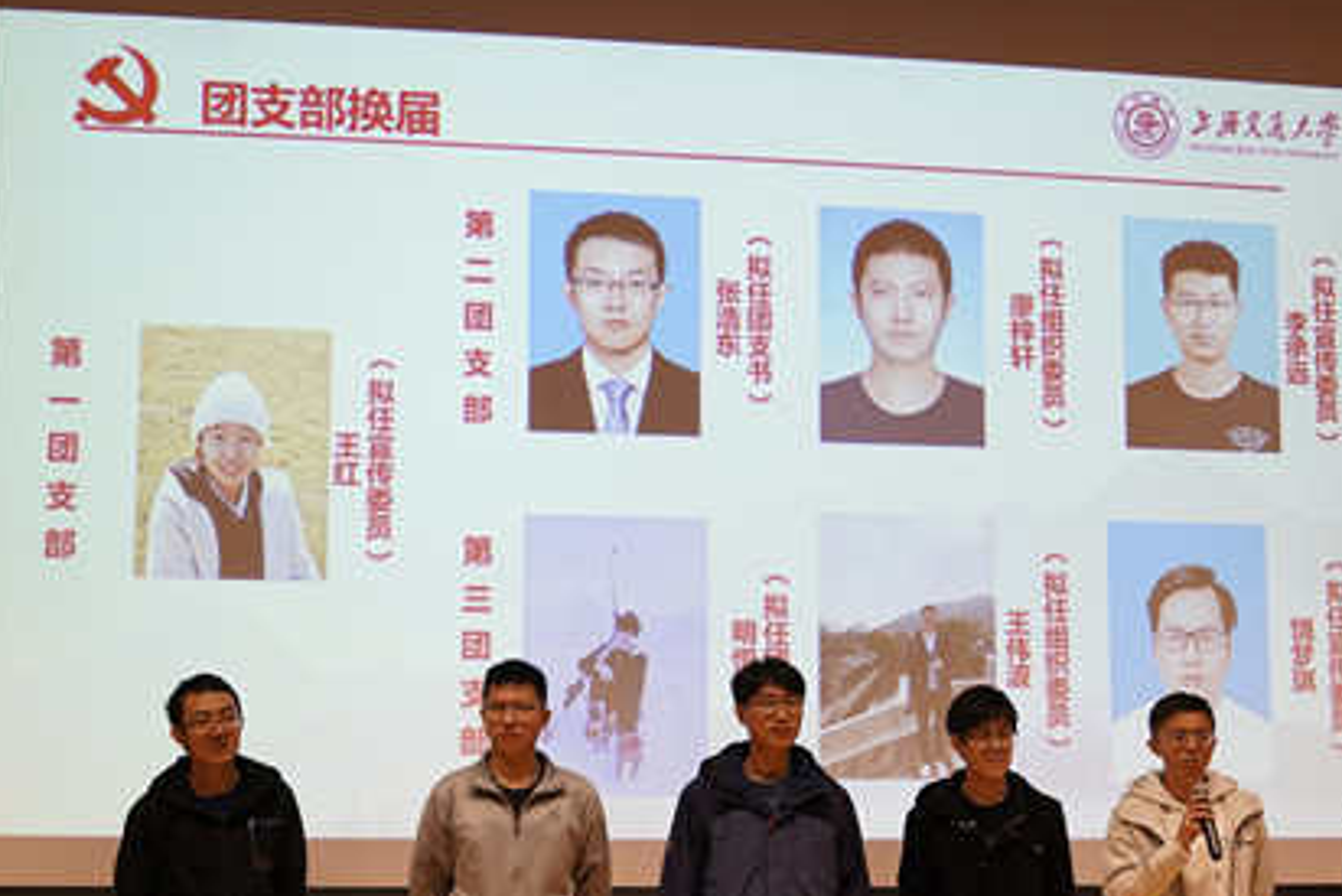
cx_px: 704
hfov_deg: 30.1
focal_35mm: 67
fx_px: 2498
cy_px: 580
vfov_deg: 20.3
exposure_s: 1/50
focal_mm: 46
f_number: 2.8
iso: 250
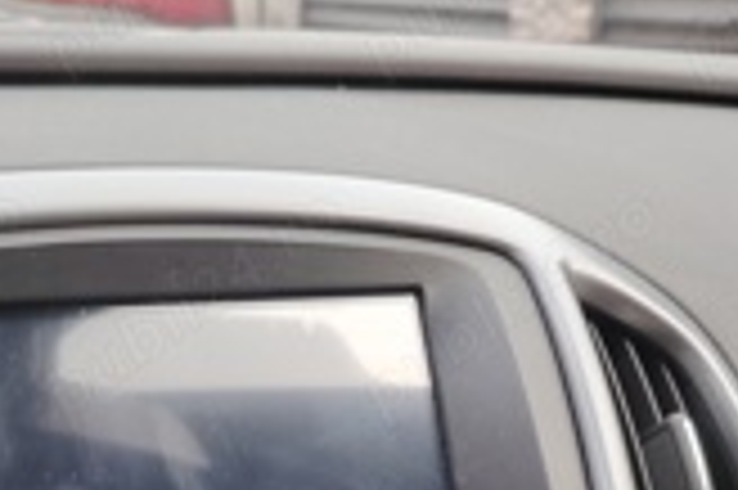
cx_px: 351
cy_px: 724
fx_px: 1249
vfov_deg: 19.5
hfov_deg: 32.9
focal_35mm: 61
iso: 809
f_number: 1.75
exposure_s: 1/50
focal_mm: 5.25
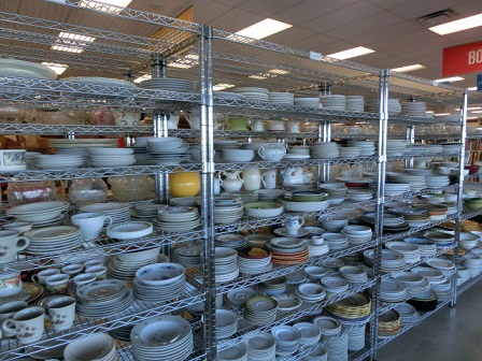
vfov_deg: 56.8
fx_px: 334
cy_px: 180
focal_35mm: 24
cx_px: 241
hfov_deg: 71.6
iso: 125
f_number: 3
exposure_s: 1/125
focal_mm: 4.24
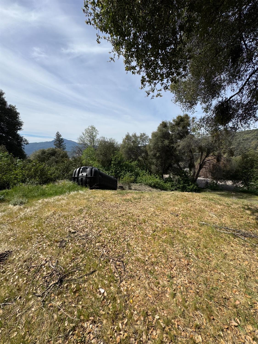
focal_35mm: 14
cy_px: 172
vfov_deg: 102.1
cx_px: 129
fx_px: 139
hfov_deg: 85.7
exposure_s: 1/2415
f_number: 2.2
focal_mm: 2.22
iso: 50
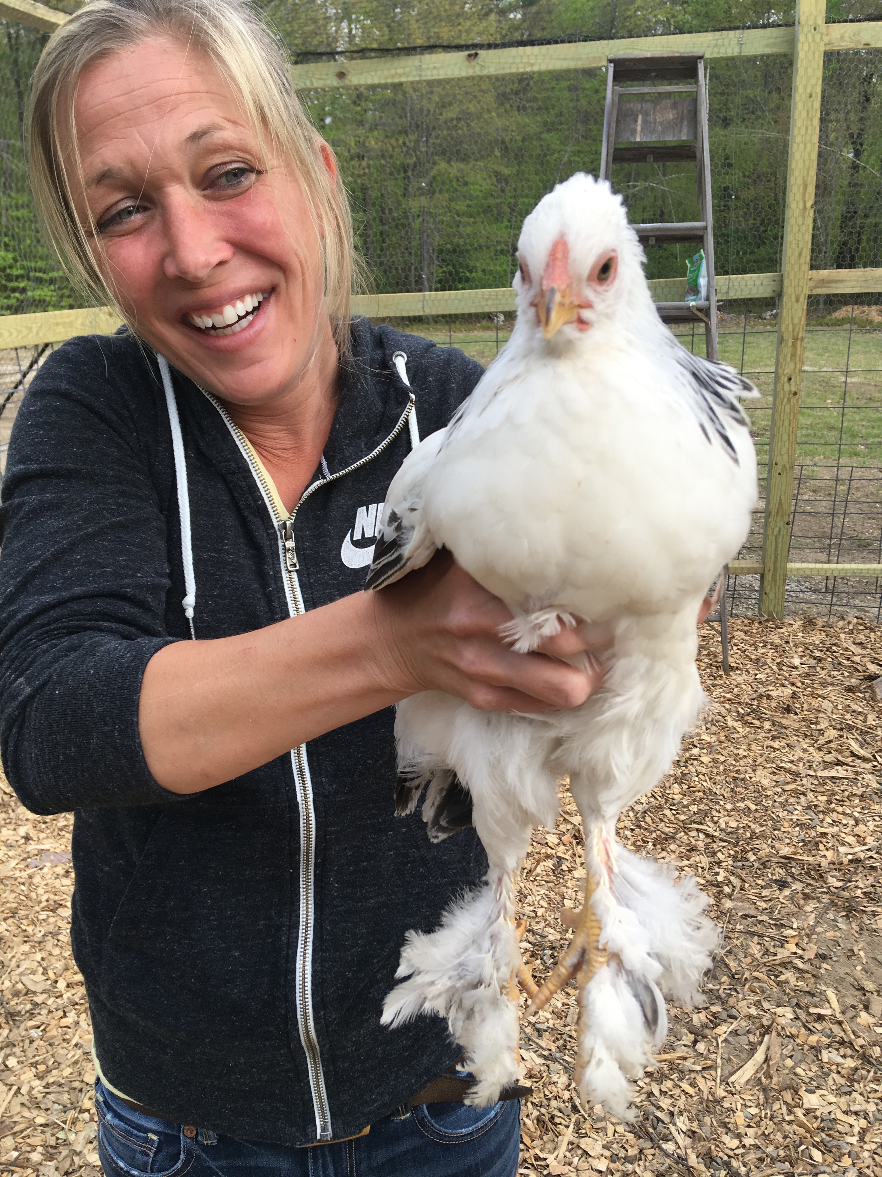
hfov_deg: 48.2
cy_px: 588
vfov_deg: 61.7
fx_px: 985
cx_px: 441
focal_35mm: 29
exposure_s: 1/295
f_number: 2.2
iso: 25
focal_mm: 4.15
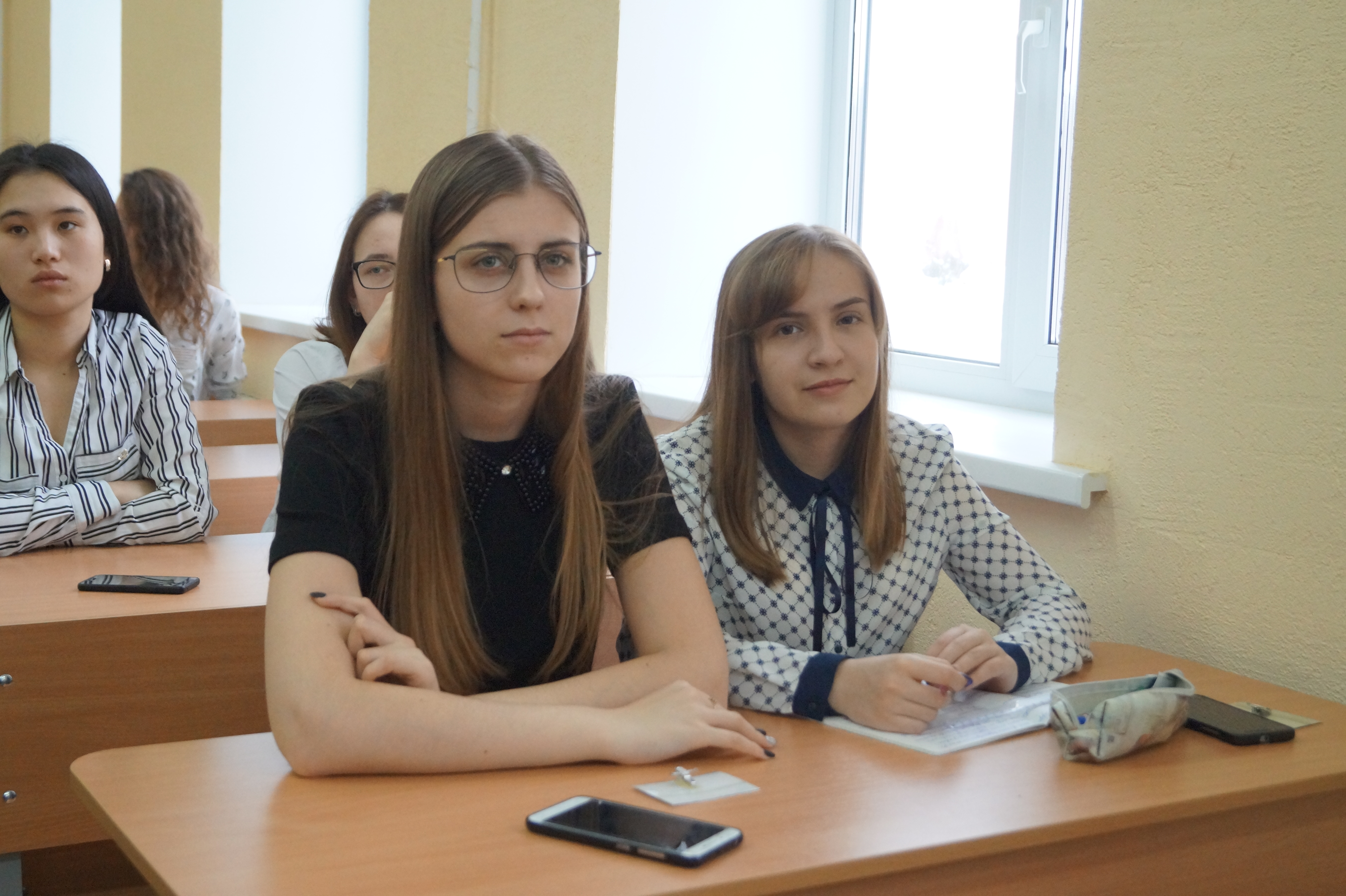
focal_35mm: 45
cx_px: 673
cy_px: 448
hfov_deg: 43.6
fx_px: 1682
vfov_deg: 29.8
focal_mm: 30
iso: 2000
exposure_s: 1/160
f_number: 4.5
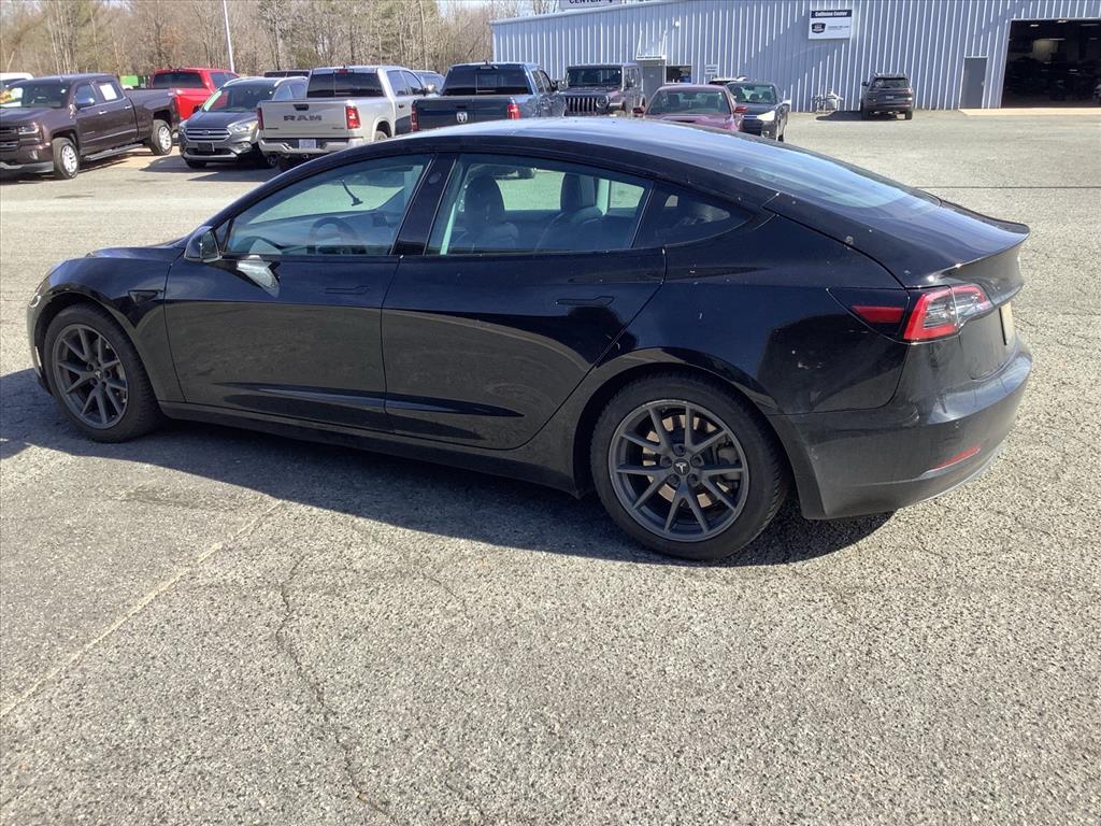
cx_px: 550
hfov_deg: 58.4
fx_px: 986
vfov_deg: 45.4
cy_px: 413
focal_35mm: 31
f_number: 2.4
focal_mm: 3.3
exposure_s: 1/500
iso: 25
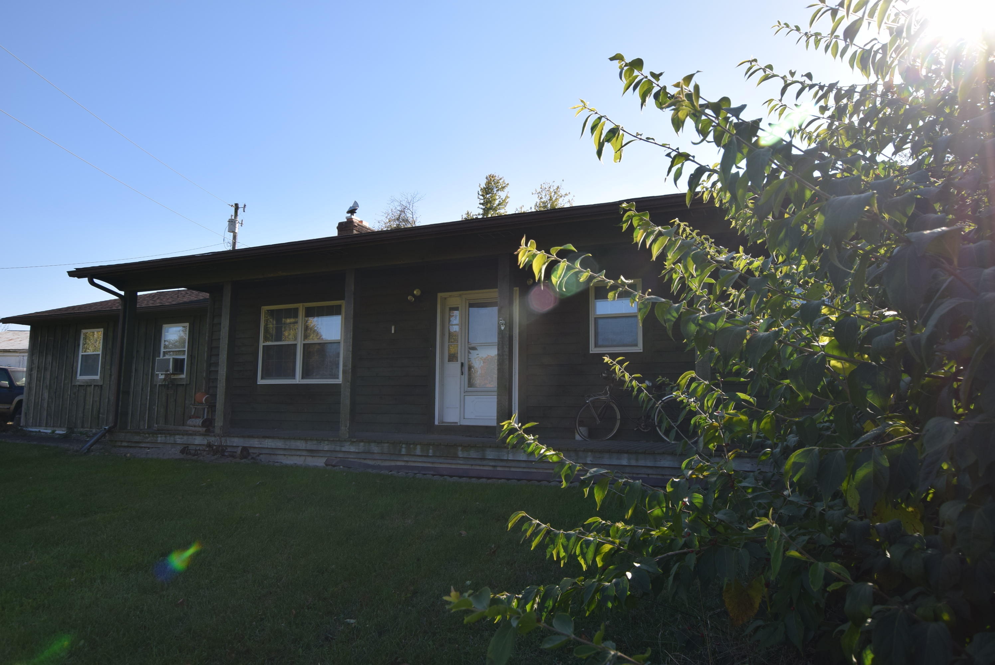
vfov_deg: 59.6
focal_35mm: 21
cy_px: 332
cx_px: 498
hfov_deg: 81.2
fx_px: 581
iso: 220
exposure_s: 1/250
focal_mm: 14
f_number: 8
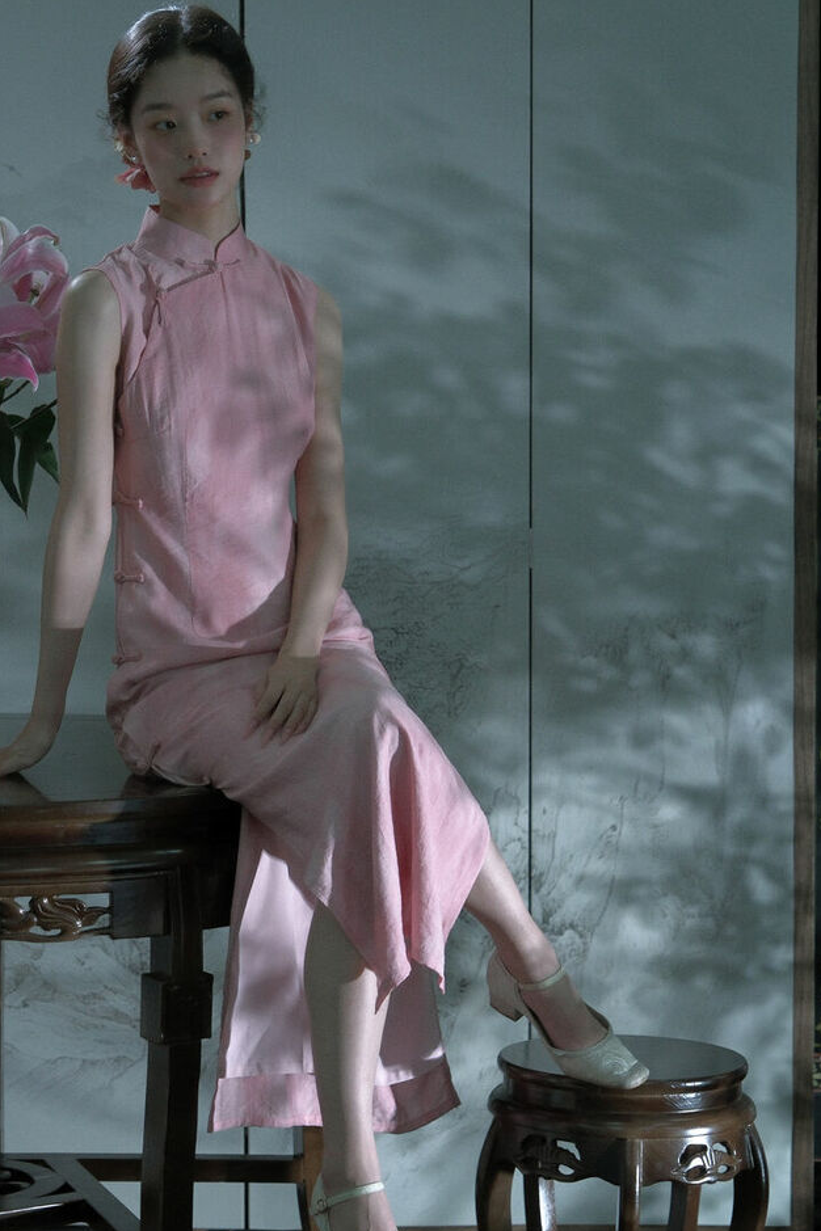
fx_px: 3557
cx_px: 247
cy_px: 643
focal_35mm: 104
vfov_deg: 19.6
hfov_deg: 13.1
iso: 500
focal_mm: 41.4
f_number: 2.8
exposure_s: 1/250
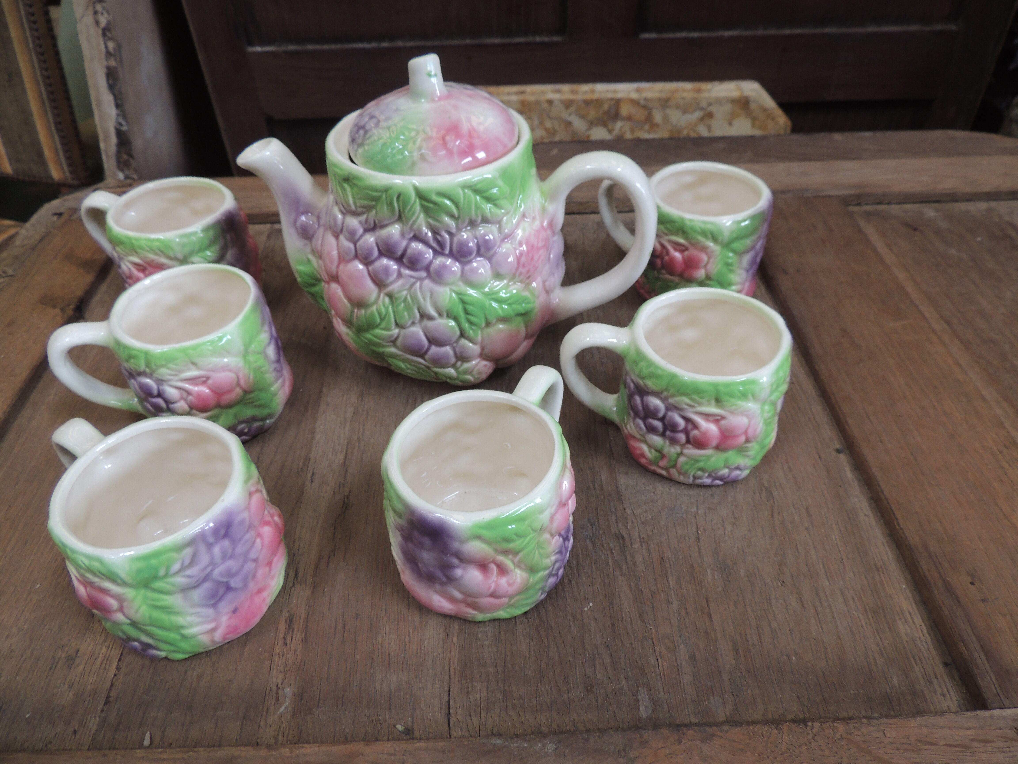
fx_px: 706
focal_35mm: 24
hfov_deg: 71.6
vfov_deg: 56.8
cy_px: 382
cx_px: 509
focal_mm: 4.3
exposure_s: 1/15
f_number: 3
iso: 125
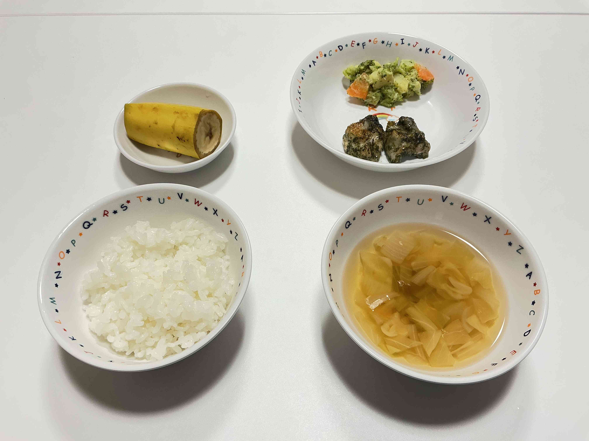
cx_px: 294
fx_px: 493
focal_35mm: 29
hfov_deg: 61.7
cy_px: 220
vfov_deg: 48.2
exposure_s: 1/60
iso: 40
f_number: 1.8
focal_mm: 3
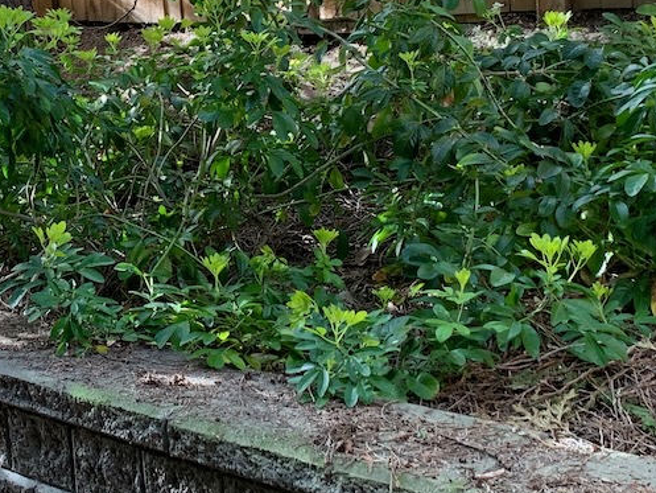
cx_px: 114
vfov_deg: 21.7
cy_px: 108
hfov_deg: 28.2
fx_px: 1270
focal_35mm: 67
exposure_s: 1/90
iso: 100
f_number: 1.8
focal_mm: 4.25
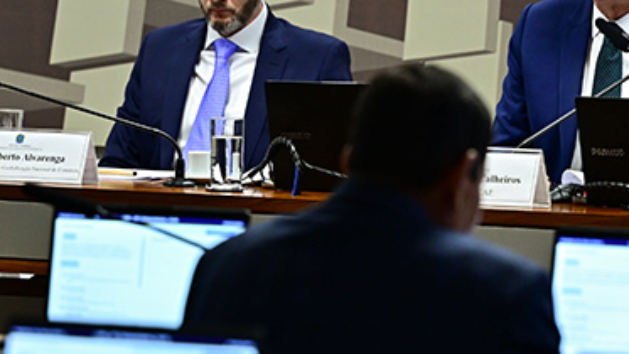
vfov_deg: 4.2
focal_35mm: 289
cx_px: 430
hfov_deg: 7.5
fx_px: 4821
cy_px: 25
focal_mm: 120
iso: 1600
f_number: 3.2
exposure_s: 1/200
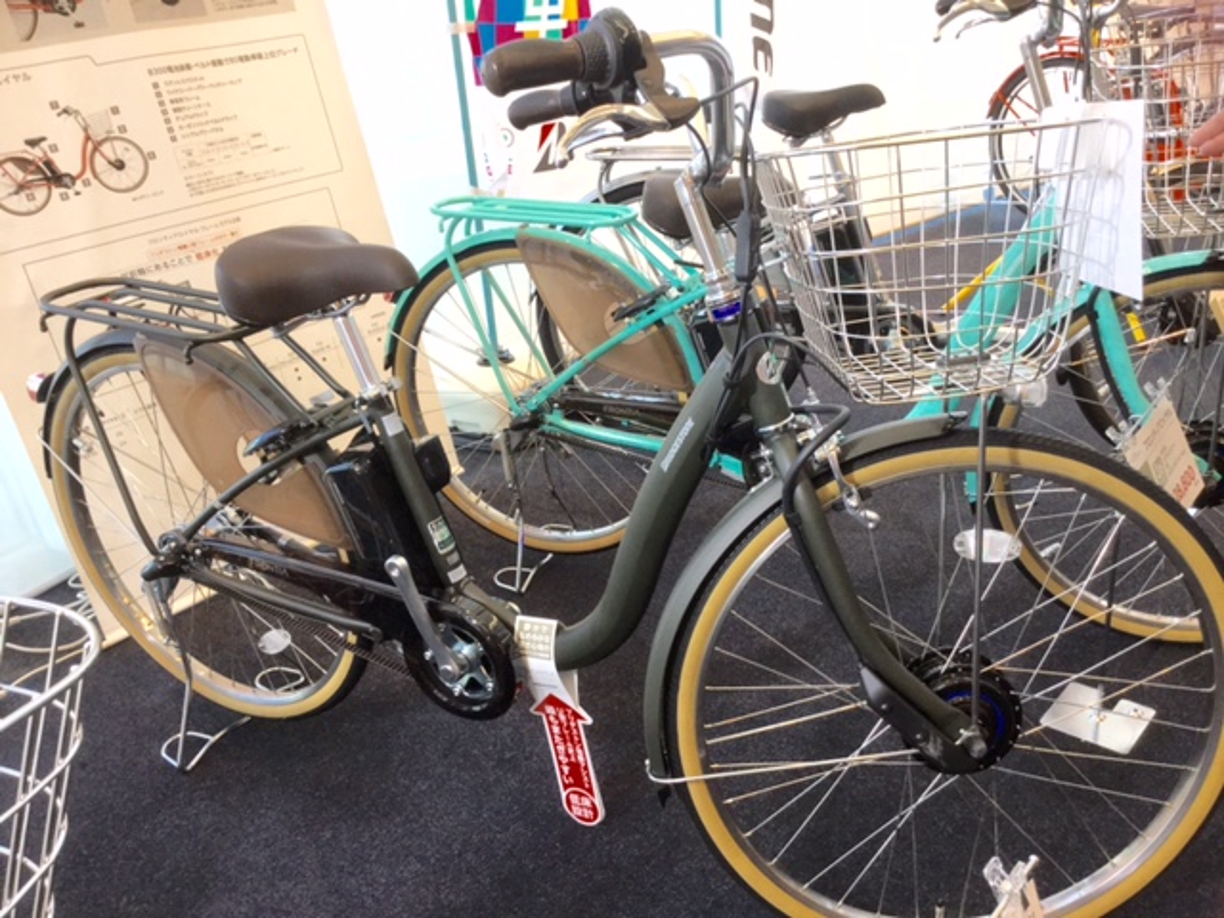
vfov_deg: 45.4
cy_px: 459
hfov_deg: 58.4
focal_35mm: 31
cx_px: 612
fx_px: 1096
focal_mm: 3.3
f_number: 2.4
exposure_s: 1/33
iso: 50
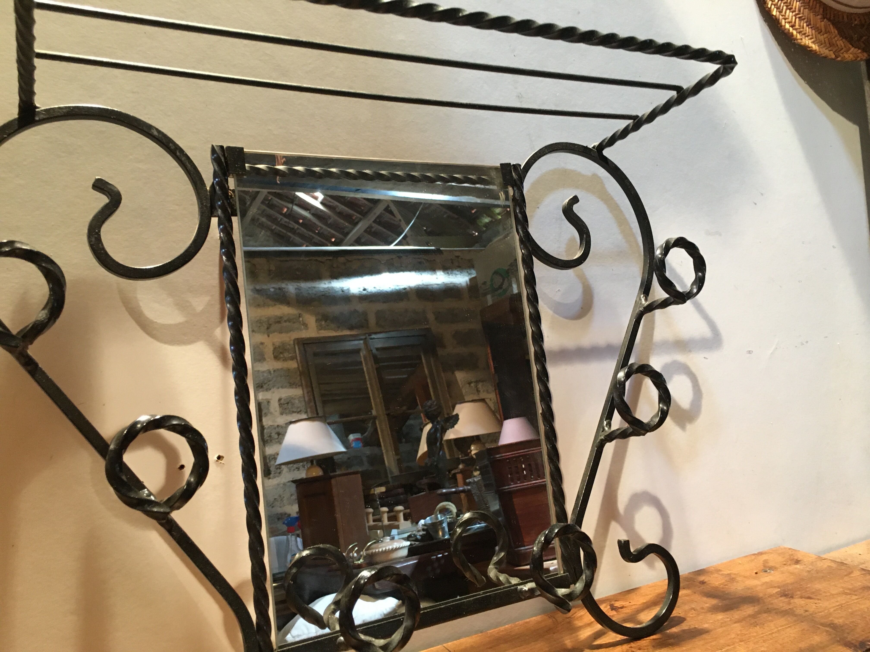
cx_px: 435
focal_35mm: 29
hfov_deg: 61.7
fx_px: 729
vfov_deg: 48.2
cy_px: 326
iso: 200
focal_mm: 4.15
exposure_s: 1/20
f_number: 2.2
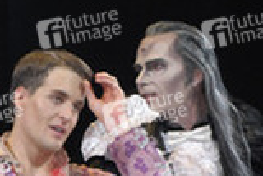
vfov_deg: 3.3
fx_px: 3078
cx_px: -66
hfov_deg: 4.9
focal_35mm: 421
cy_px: 235
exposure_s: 1/100
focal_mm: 100
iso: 800
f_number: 5.6
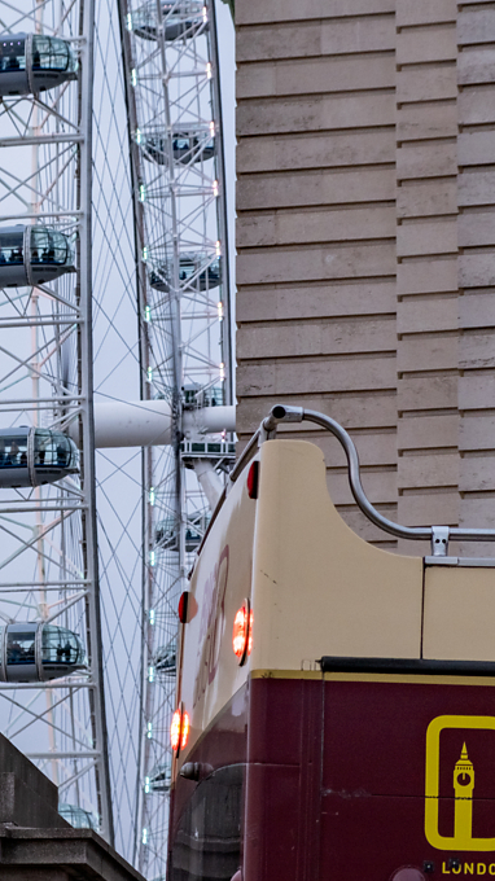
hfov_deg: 9.2
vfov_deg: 16.4
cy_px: 441
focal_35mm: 131
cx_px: 35
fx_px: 3060
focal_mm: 55
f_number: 5
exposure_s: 1/30
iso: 640
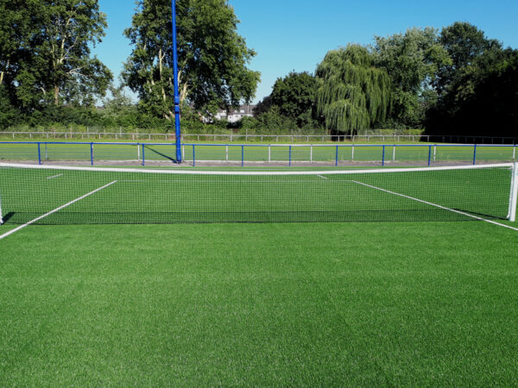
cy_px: 194
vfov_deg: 51.4
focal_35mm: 27
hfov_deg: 65.3
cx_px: 259
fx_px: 404
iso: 40
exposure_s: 1/855
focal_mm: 3.6
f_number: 1.9
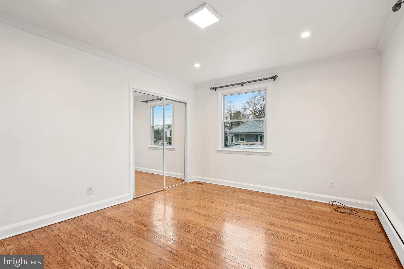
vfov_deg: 73.7
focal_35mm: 16
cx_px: 202
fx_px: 179
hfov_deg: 96.8
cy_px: 134
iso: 280
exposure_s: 1/15
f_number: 8
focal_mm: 16
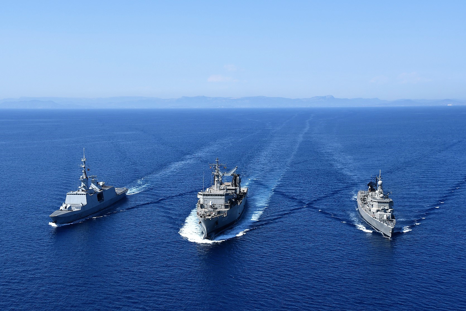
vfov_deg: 28.1
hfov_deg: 41.1
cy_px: 156
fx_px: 621
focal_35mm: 48
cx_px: 233
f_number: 9
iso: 320
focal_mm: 32
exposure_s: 1/1000
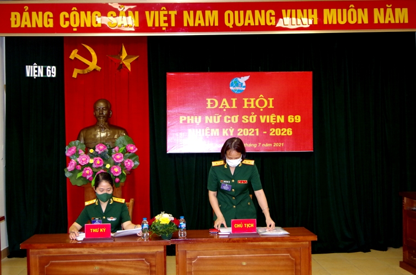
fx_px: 484
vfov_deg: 31.8
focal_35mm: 42
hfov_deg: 46.5
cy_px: 138
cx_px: 208
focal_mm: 28
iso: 1600
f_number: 4
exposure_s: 1/100
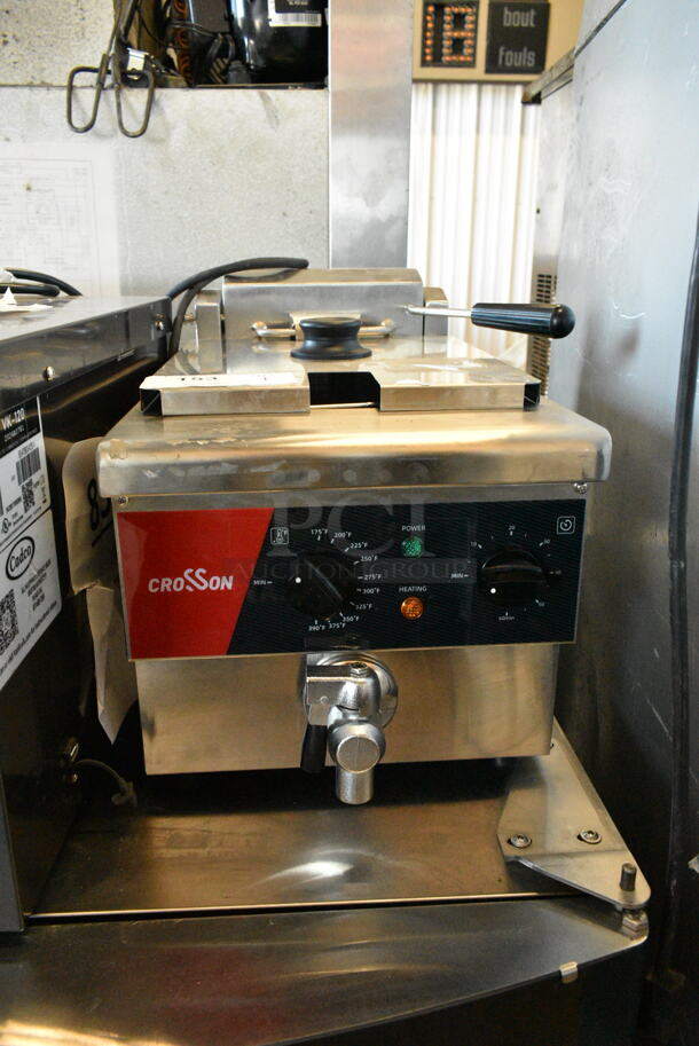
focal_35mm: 27
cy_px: 523
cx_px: 350
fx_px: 785
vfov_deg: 67.3
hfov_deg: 48.0
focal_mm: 18
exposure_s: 1/200
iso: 6400
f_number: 7.1
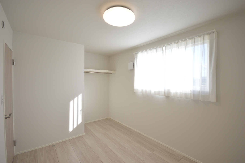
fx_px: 102
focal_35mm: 15
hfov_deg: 100.4
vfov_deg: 77.2
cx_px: 122
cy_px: 82
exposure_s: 1/200
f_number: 4
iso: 400
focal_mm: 10
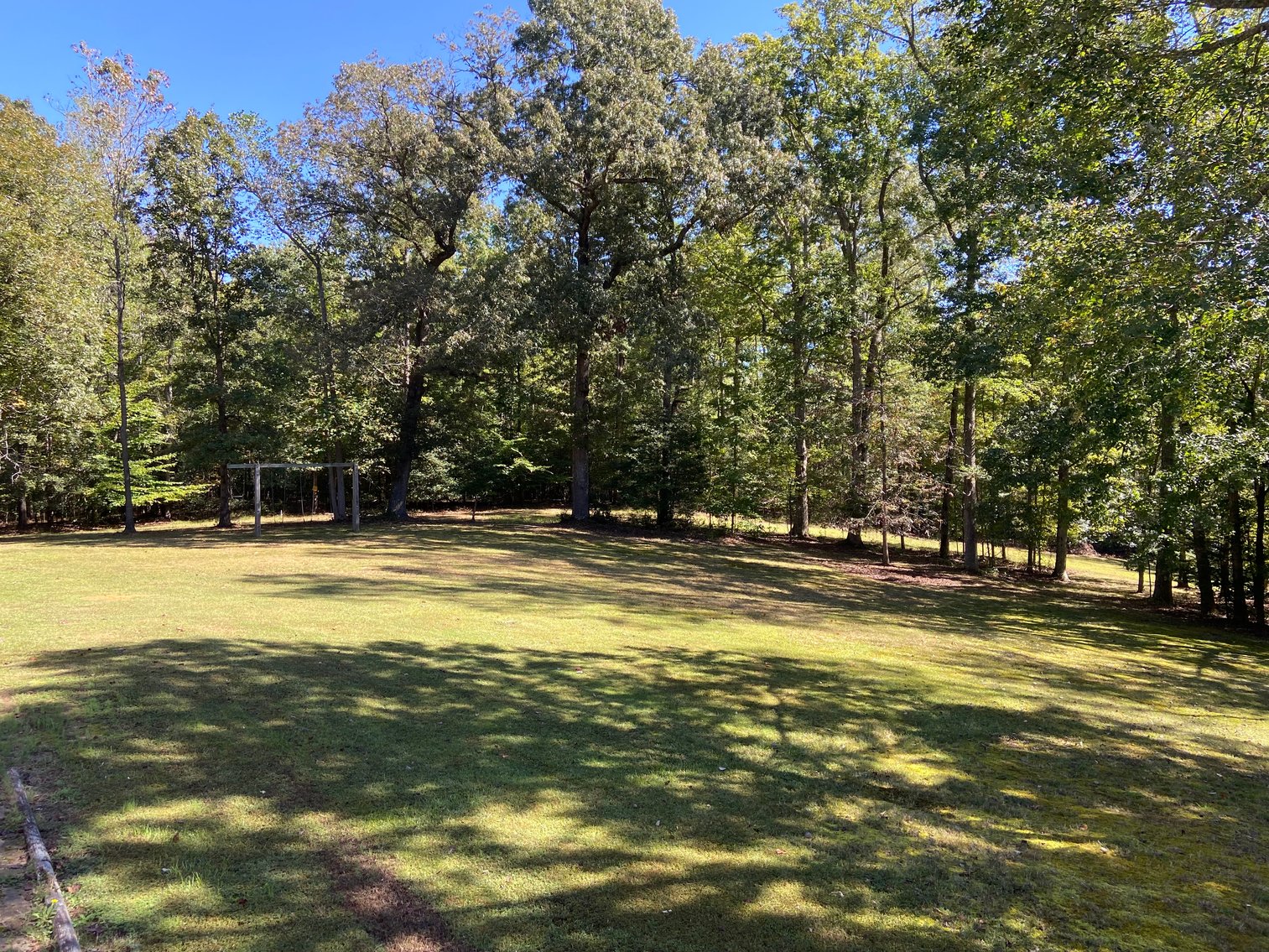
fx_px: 953
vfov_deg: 53.1
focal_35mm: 26
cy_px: 476
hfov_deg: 67.3
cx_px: 634
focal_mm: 4.25
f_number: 1.8
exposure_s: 1/351
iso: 32
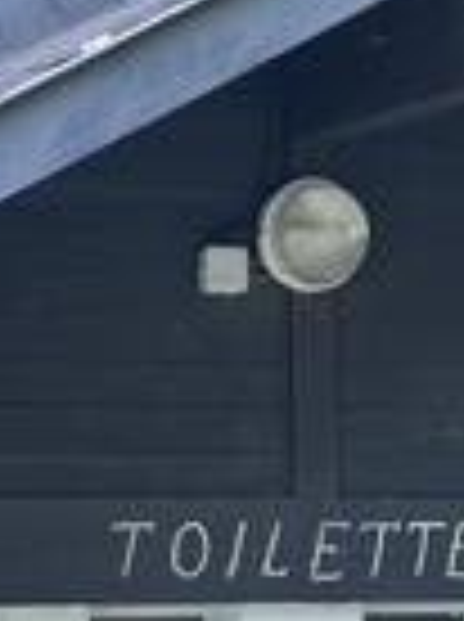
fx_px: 3747
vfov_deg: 9.5
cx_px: 360
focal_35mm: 209
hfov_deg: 7.1
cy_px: 414
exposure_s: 1/60
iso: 100
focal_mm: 6.76
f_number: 1.78
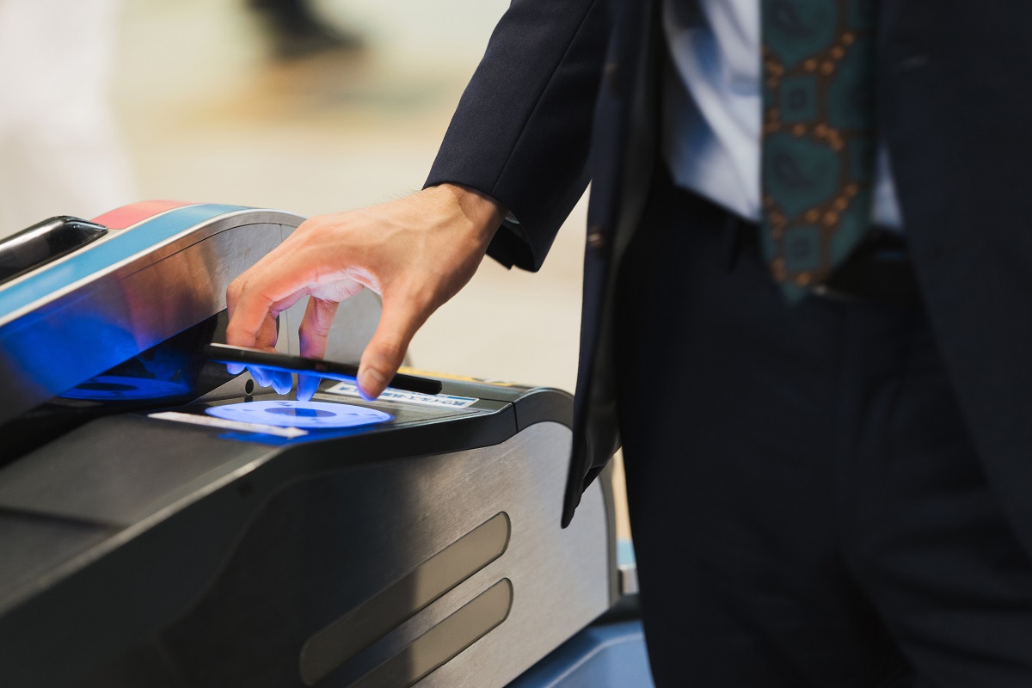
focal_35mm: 135
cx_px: 516
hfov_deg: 15.2
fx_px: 3870
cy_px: 344
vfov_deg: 10.2
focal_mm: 135
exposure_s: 1/80
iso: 800
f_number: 2.8
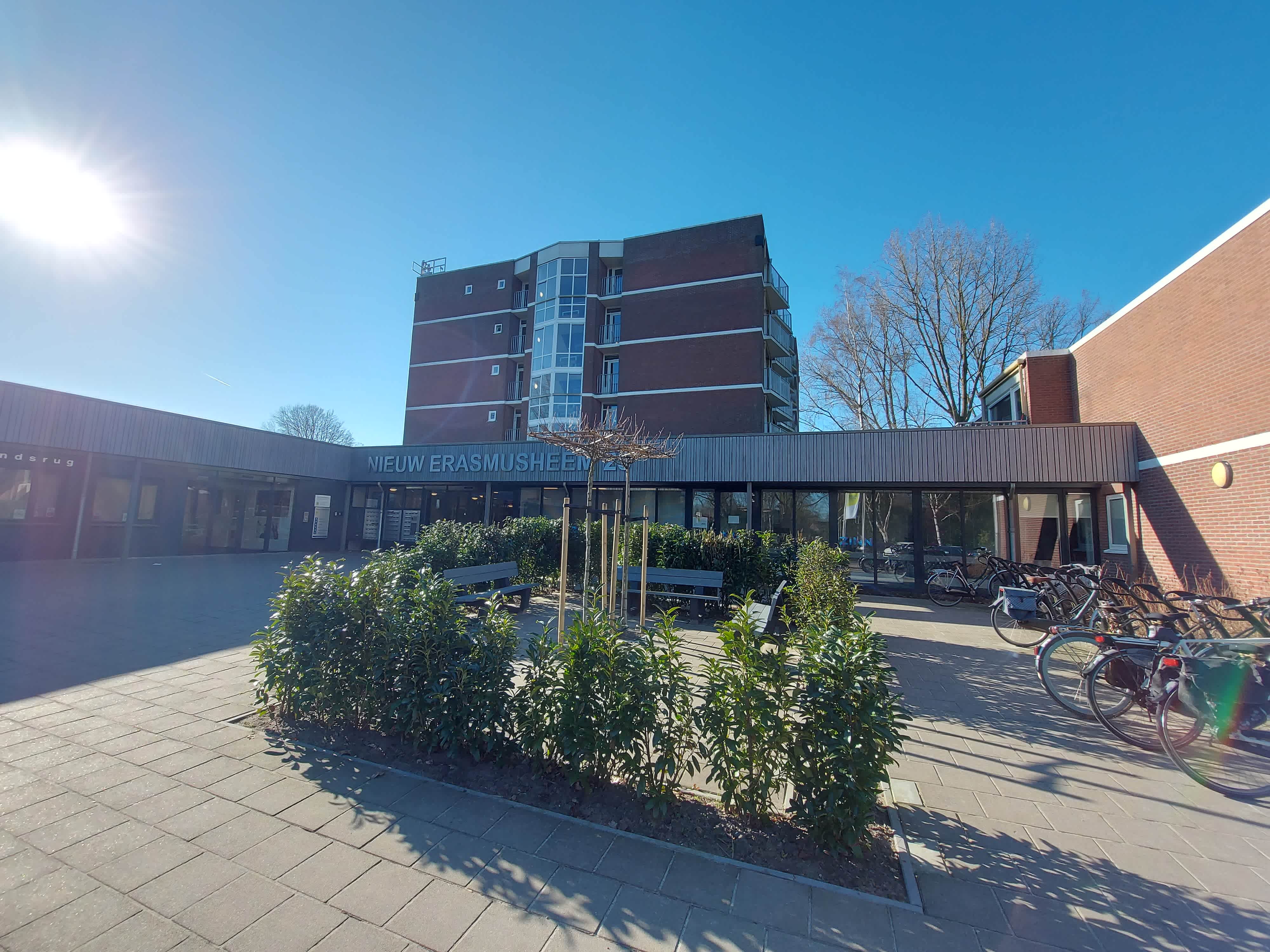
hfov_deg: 106.2
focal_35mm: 13
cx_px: 635
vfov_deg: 89.9
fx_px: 477
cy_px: 476
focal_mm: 1.7
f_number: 2.2
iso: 50
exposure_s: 1/741
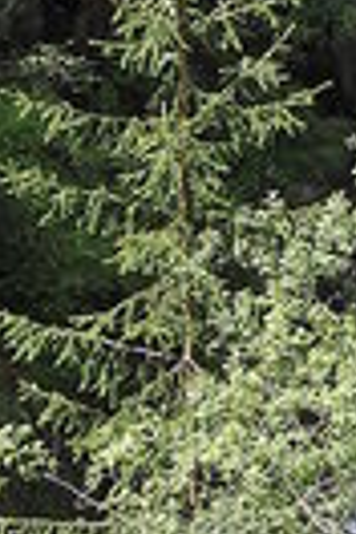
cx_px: 597
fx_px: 1617
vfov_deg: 16.8
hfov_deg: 11.8
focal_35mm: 109
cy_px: -299
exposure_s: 1/160
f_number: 8
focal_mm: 16
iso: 200
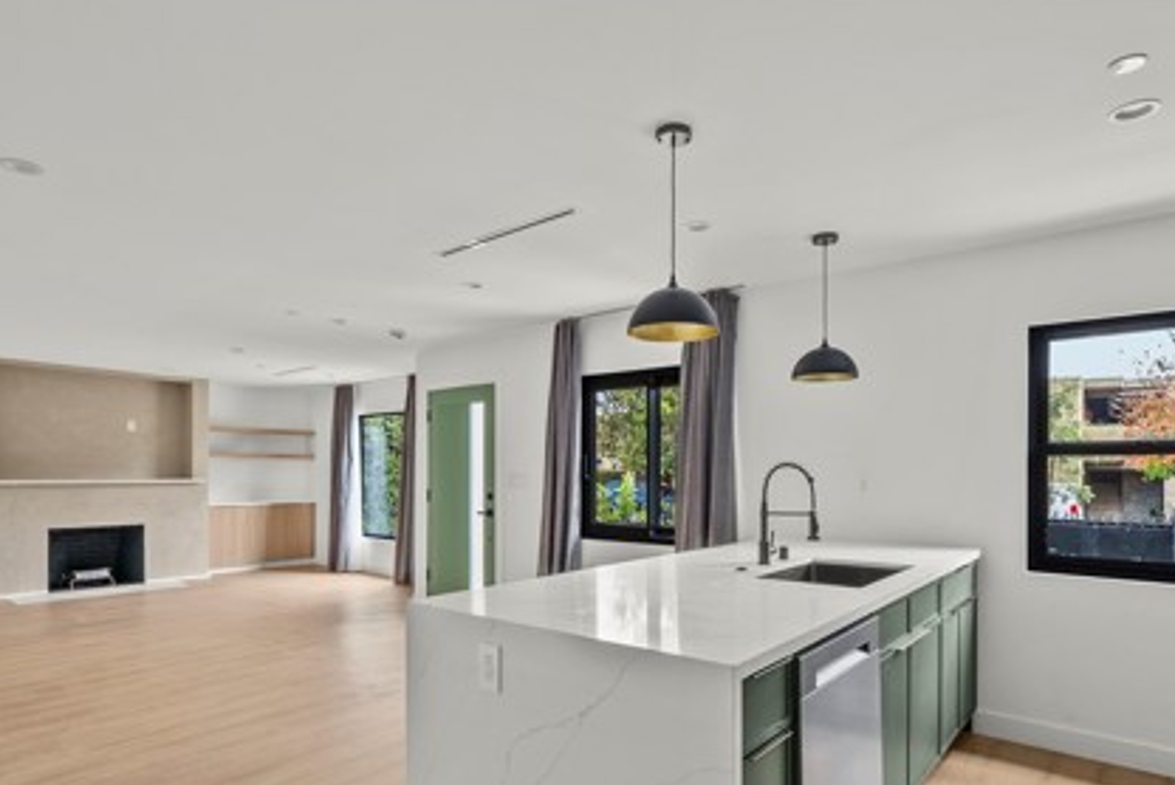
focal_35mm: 20
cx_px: 582
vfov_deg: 61.5
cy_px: 473
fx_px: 653
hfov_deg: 83.9
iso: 250
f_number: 9
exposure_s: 1/4
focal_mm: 13
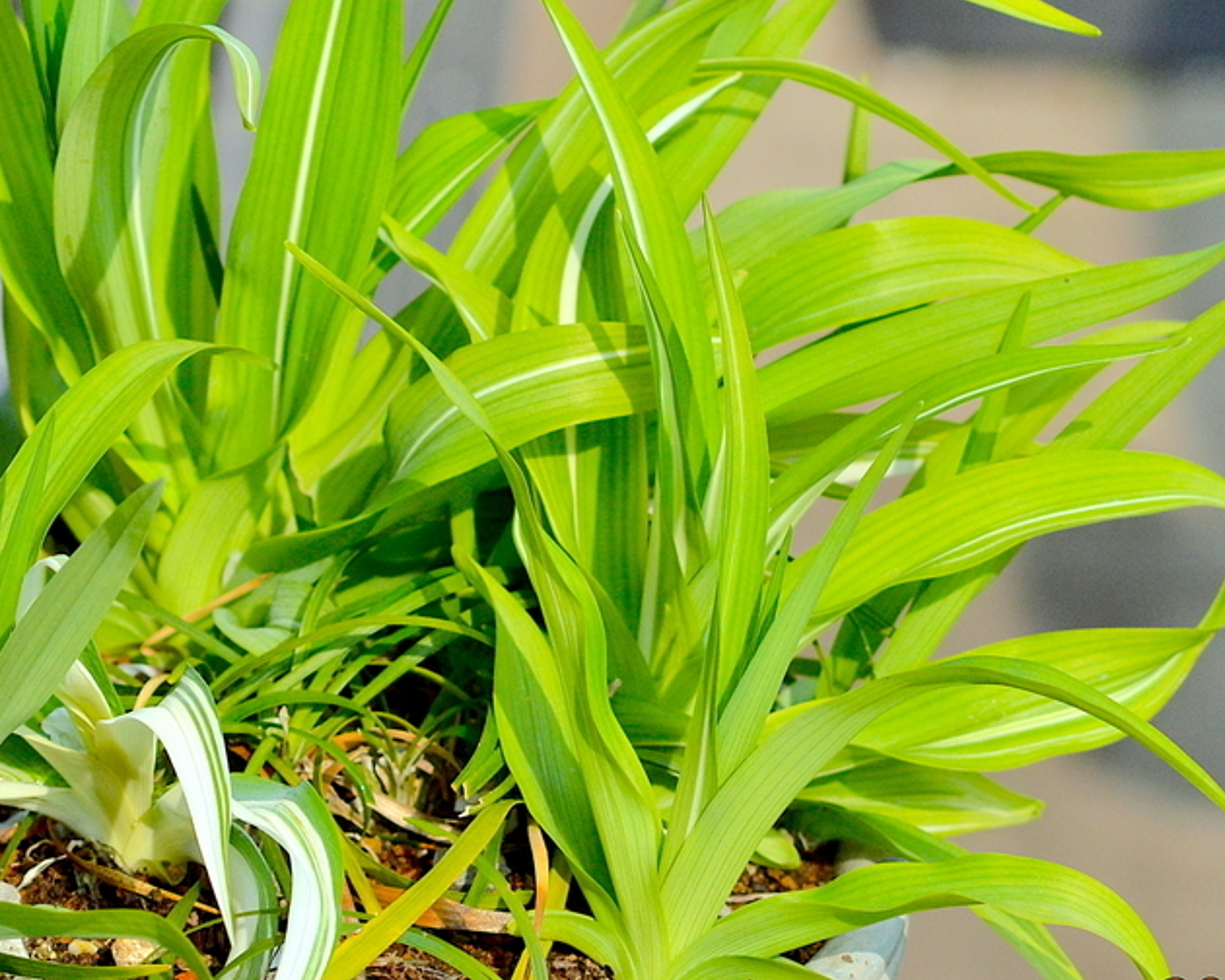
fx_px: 9716
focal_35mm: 268
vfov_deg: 5.8
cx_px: 579
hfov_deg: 7.2
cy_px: 344
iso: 400
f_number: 6.3
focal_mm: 100
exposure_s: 1/1250
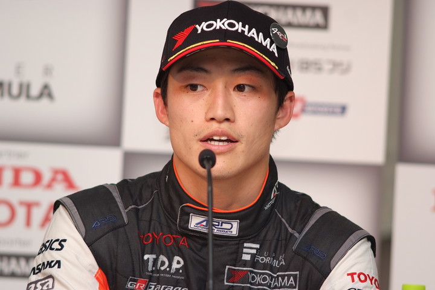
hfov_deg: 7.6
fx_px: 3262
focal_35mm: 270
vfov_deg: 5.1
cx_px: 218
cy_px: 145
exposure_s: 1/250
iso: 400
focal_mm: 180
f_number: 2.8
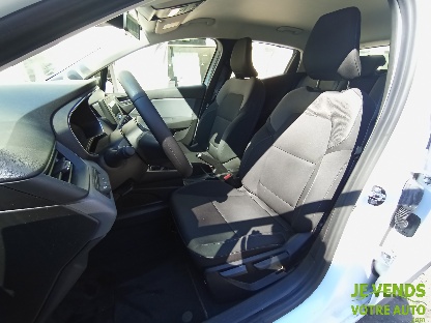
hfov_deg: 94.5
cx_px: 216
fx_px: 199
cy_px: 162
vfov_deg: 78.1
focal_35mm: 16
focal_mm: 1.65
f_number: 2.2
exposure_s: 1/100
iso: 68
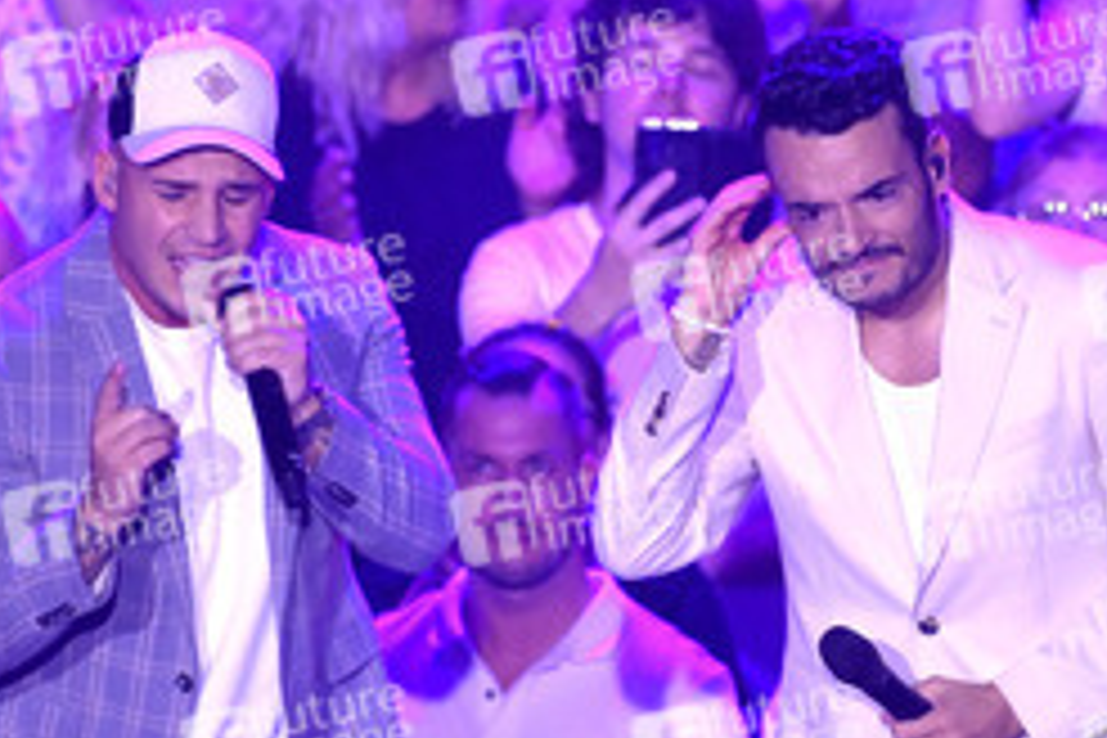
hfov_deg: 2.2
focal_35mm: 917
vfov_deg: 1.5
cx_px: 628
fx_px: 28196
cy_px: 626
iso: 16000
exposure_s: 1/500
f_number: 5.6
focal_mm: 500
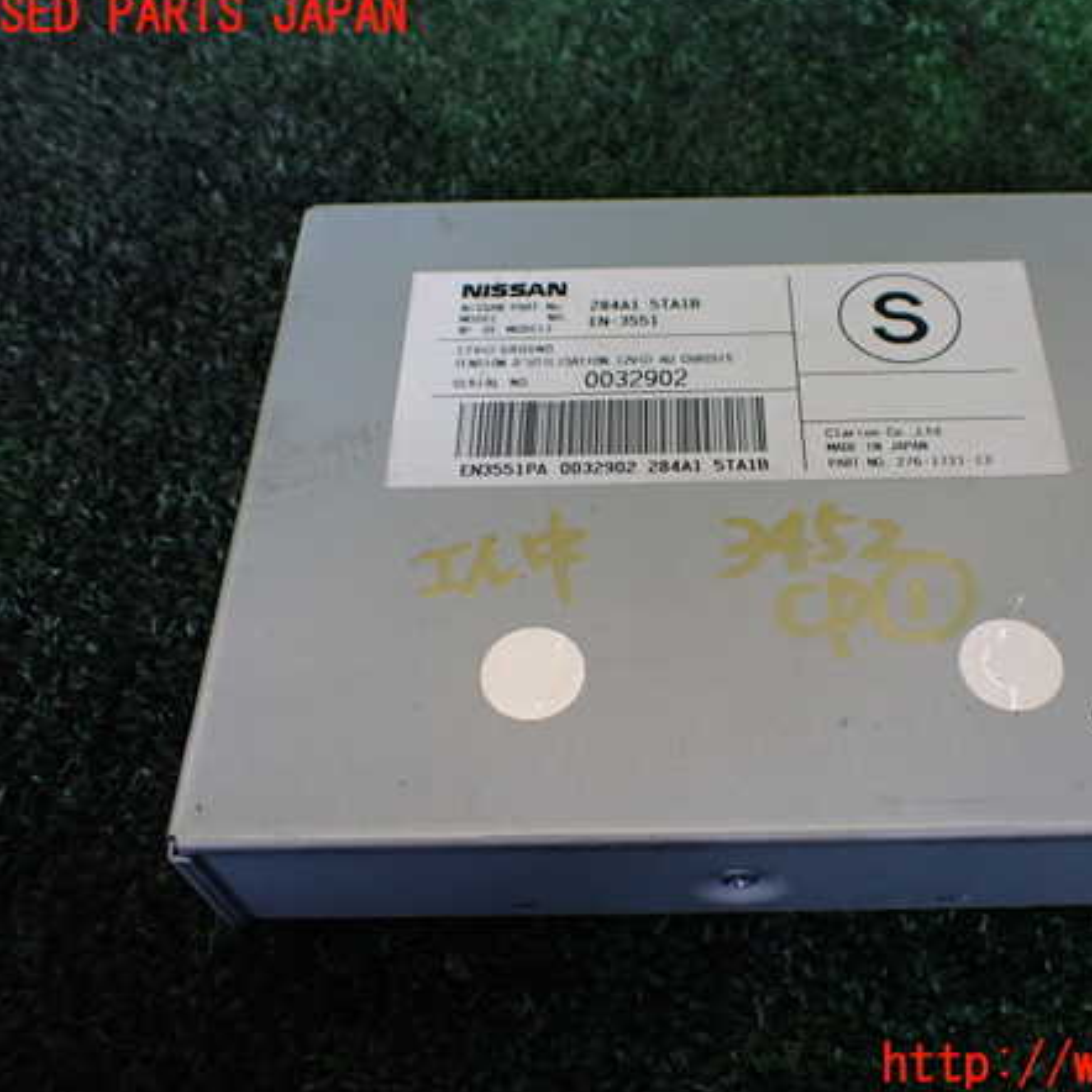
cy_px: 541
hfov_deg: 45.6
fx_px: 1285
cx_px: 699
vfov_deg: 46.0
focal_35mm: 36
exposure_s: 1/125
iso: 250
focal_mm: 5.4
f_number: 2.3
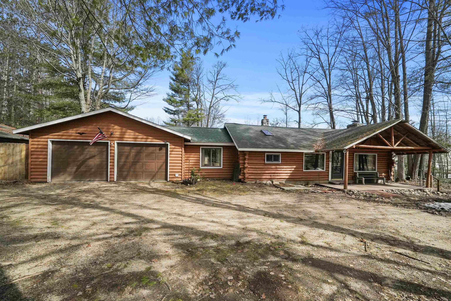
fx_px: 175
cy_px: 150
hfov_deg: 104.2
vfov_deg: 81.3
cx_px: 226
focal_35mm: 14
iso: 2000
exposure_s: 1/800
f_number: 10
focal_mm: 14
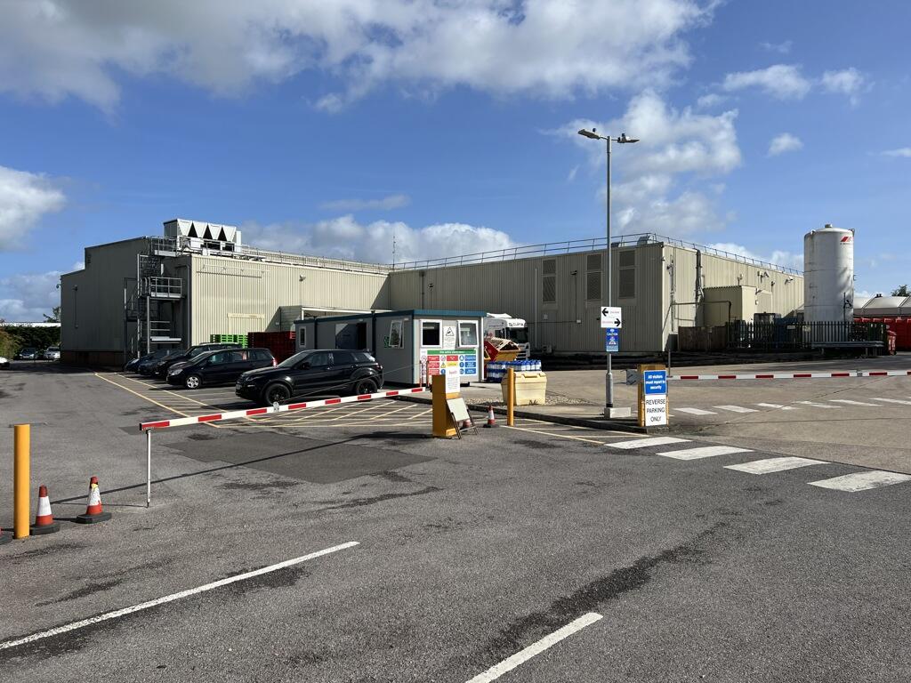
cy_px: 342
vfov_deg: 53.1
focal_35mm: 26
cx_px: 456
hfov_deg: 67.3
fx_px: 684
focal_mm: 5.7
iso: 50
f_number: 1.5
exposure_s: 1/5882
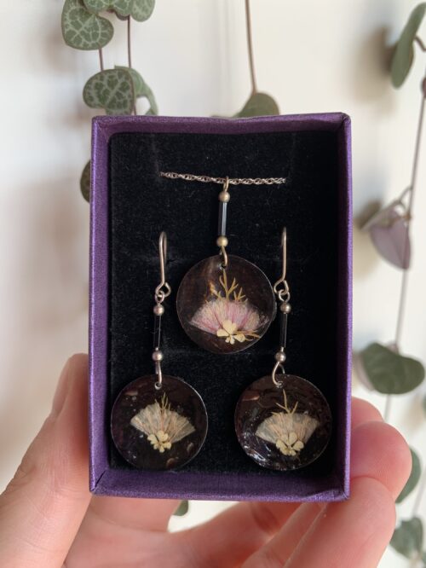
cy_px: 284
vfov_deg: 67.3
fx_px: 426
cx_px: 213
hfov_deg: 53.1
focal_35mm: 26
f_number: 1.8
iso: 25
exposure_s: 1/122
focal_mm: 4.25
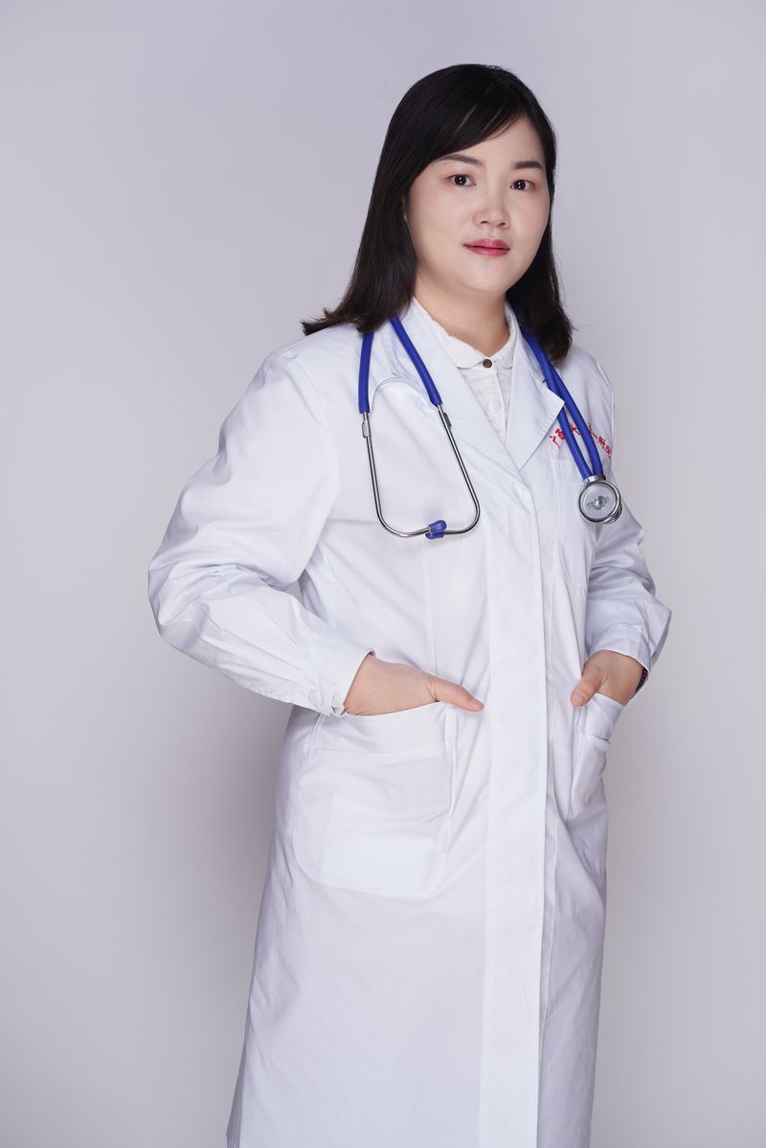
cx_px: 383
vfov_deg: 23.9
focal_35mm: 85
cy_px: 574
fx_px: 2711
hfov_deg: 16.1
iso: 100
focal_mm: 85
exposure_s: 1/160
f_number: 5.6
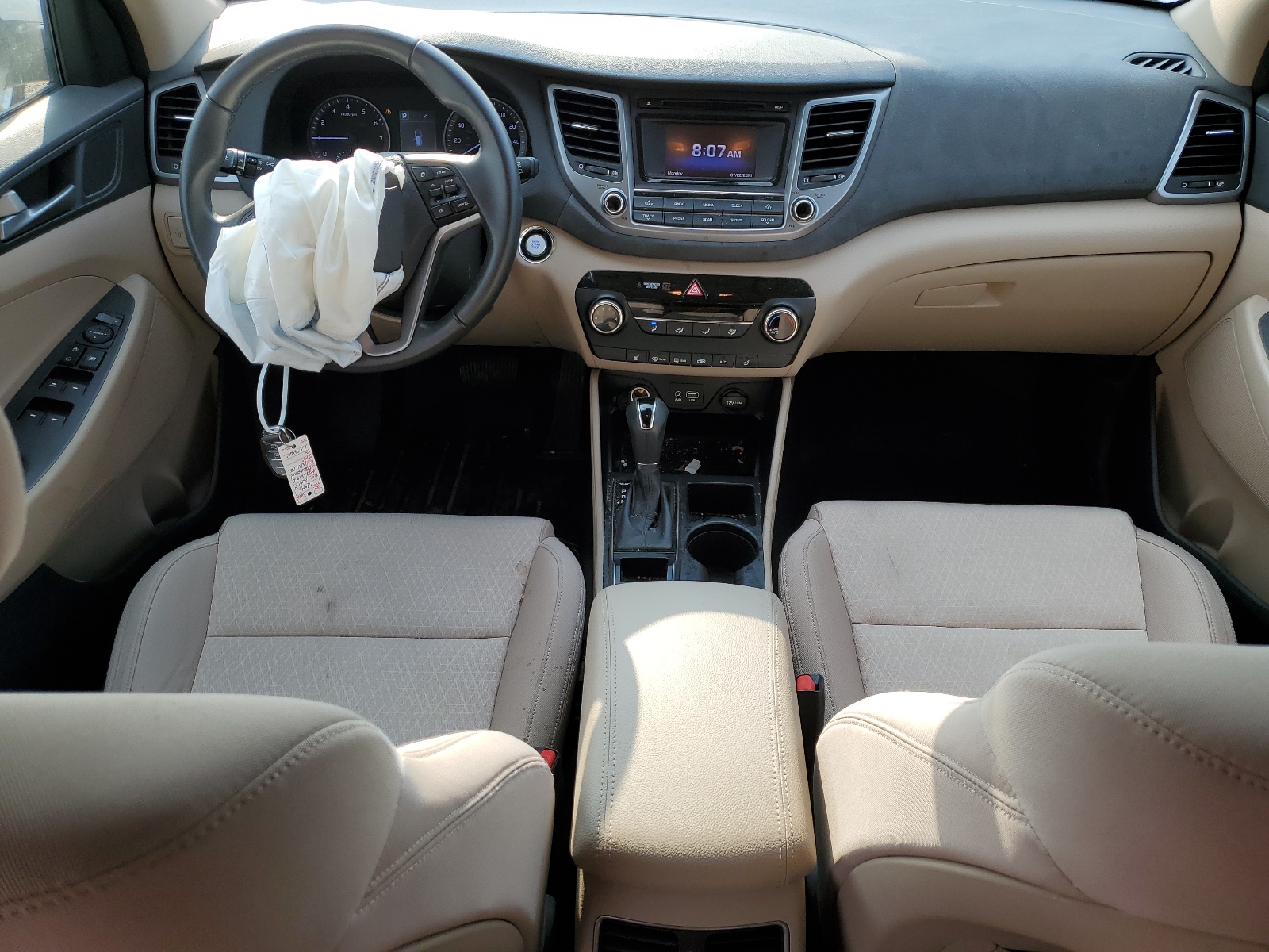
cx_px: 634
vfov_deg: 53.1
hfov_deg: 67.3
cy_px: 476
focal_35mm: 26
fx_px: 953
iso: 50
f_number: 1.5
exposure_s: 1/526
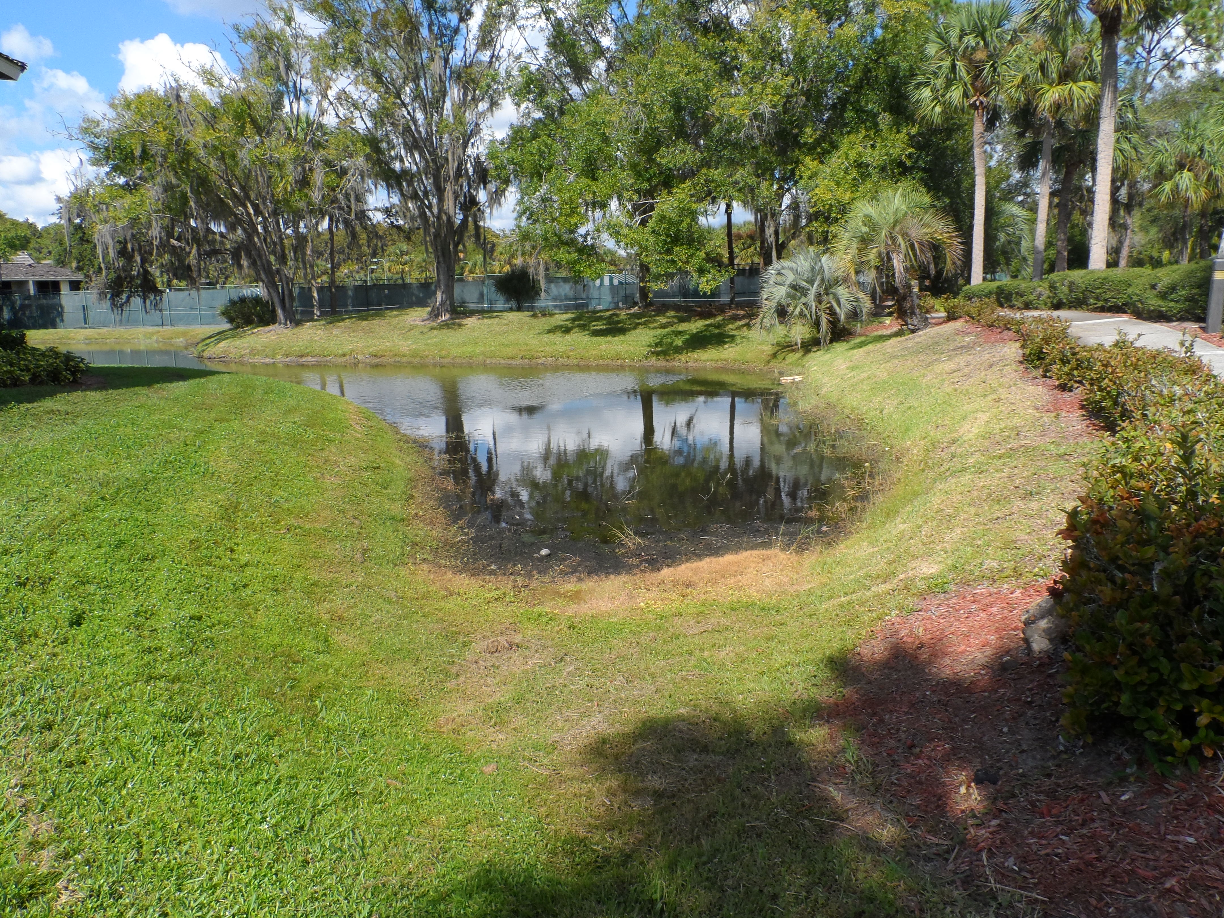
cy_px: 459
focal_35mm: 24
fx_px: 849
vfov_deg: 56.8
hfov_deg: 71.6
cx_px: 612
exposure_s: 1/500
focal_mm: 4
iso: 80
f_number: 4.5
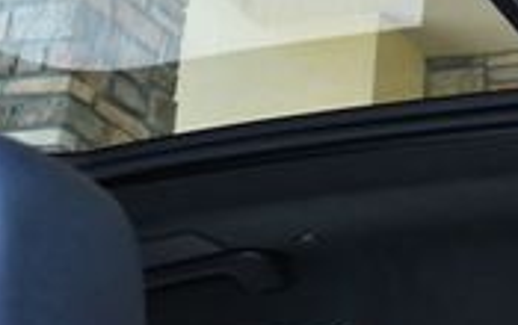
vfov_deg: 9.7
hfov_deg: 15.1
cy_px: -89
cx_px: 592
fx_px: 1895
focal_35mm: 134
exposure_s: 1/250
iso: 800
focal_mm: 18
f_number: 3.5
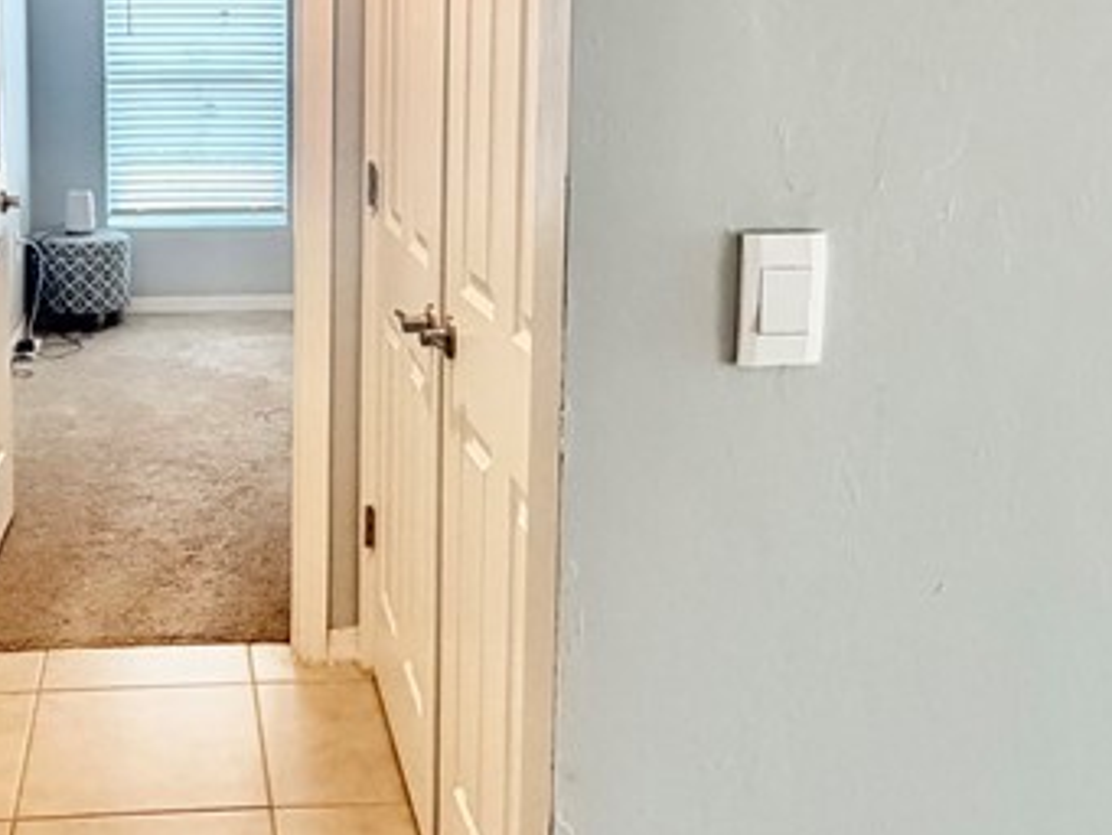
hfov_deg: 43.5
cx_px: 293
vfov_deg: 33.6
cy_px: 196
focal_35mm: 42
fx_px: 1350
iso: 250
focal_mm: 2.22
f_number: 2.2
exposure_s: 1/120
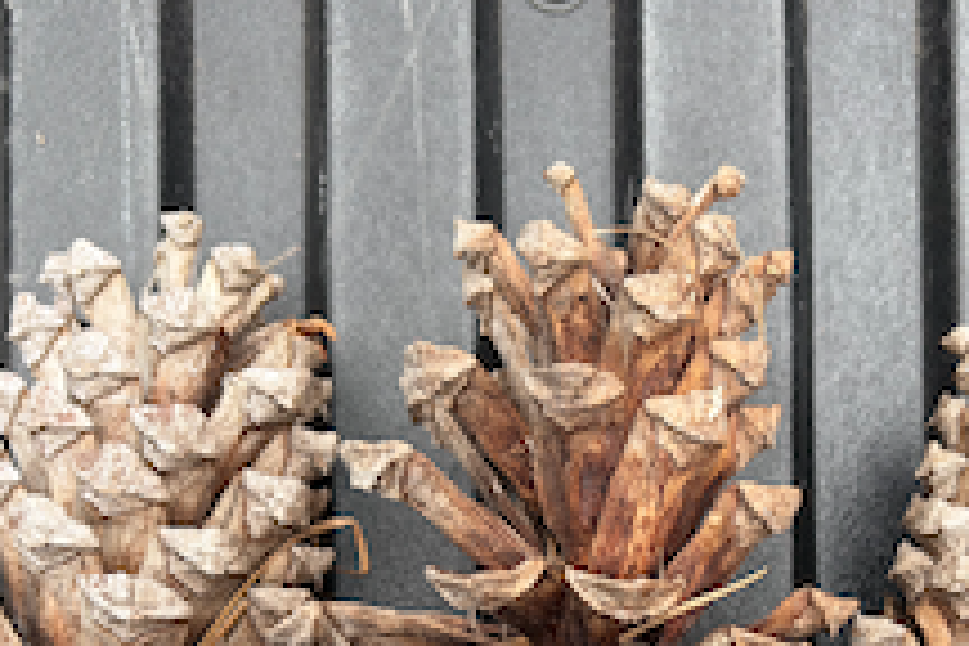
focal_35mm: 50
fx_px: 1346
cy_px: 637
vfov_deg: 25.7
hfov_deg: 39.4
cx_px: 592
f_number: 1.6
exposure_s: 1/257
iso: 40
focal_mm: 5.96
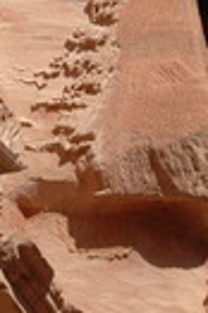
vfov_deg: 5.7
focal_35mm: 362
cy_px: 393
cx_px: 48
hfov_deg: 3.8
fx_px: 3145
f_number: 10
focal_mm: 44
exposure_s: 1/400
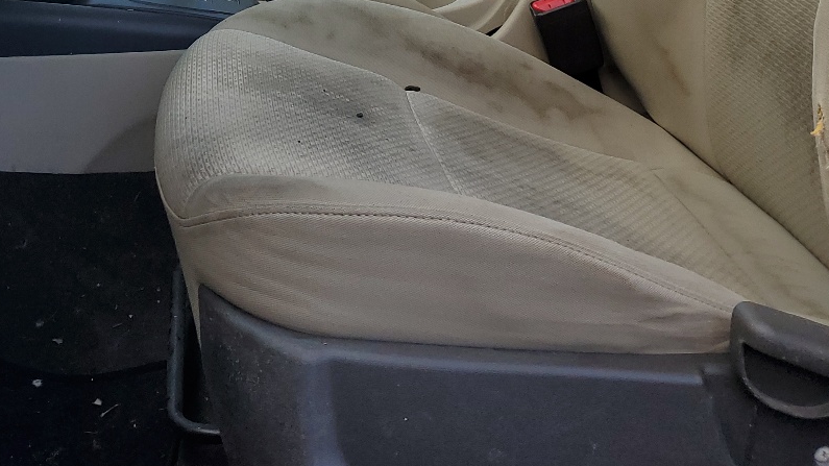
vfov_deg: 19.6
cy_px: -119
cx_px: 226
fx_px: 1253
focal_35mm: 57
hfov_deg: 35.9
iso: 50
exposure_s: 1/556
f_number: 1.5
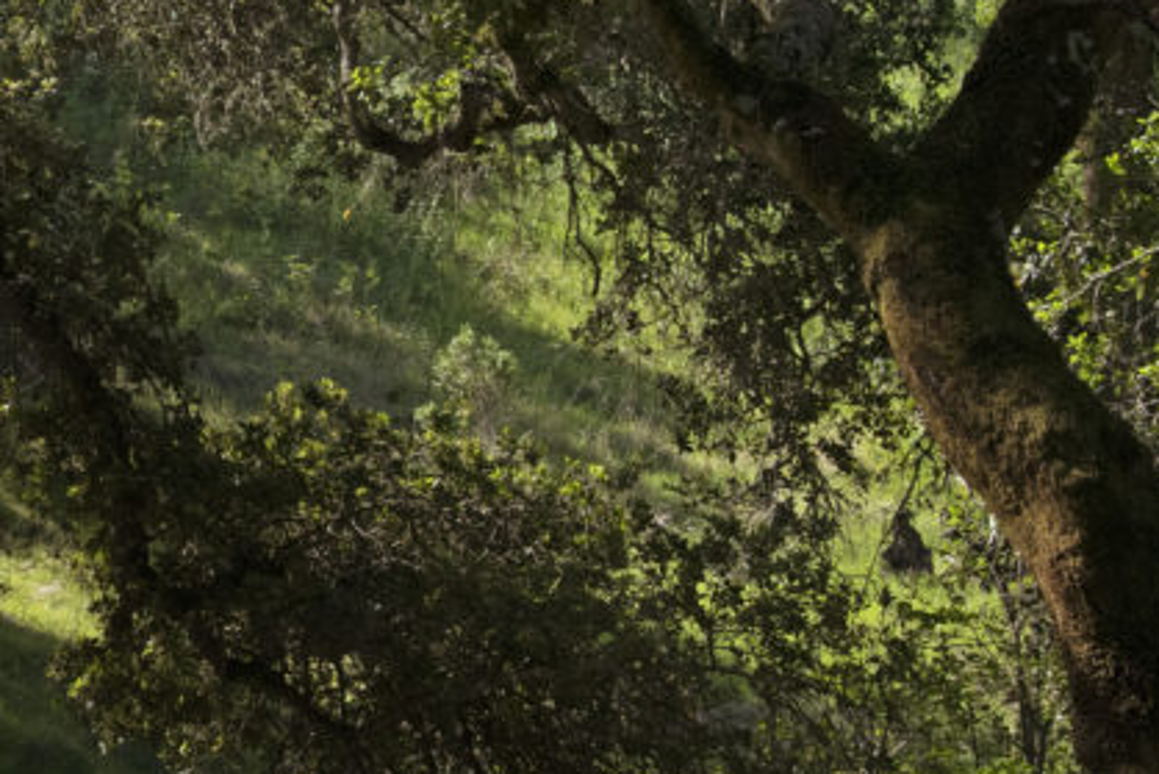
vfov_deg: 6.8
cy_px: 368
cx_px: -89
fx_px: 6473
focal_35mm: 201
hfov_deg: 10.1
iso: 1250
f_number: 8
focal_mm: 70
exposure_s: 1/1250
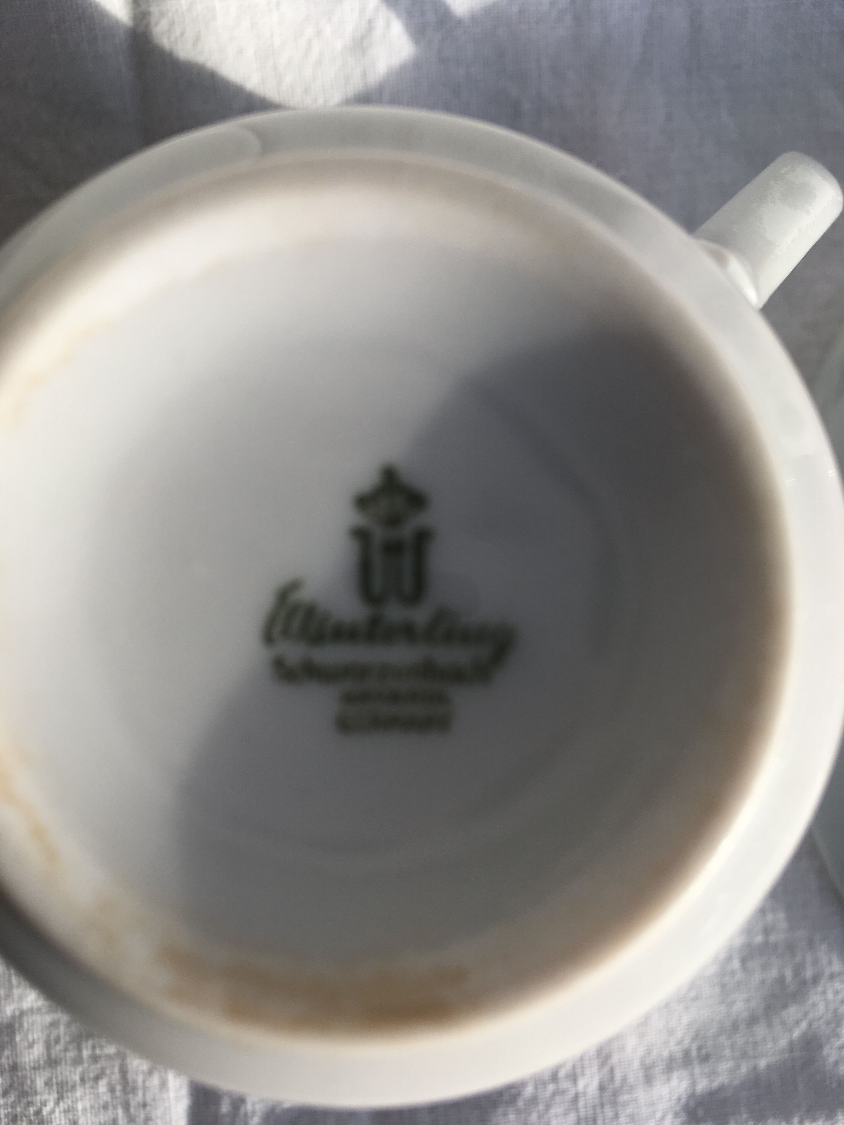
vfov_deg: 61.7
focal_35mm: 29
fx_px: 943
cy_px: 562
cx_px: 422
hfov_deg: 48.2
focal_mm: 4.15
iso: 25
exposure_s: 1/353
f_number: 2.2
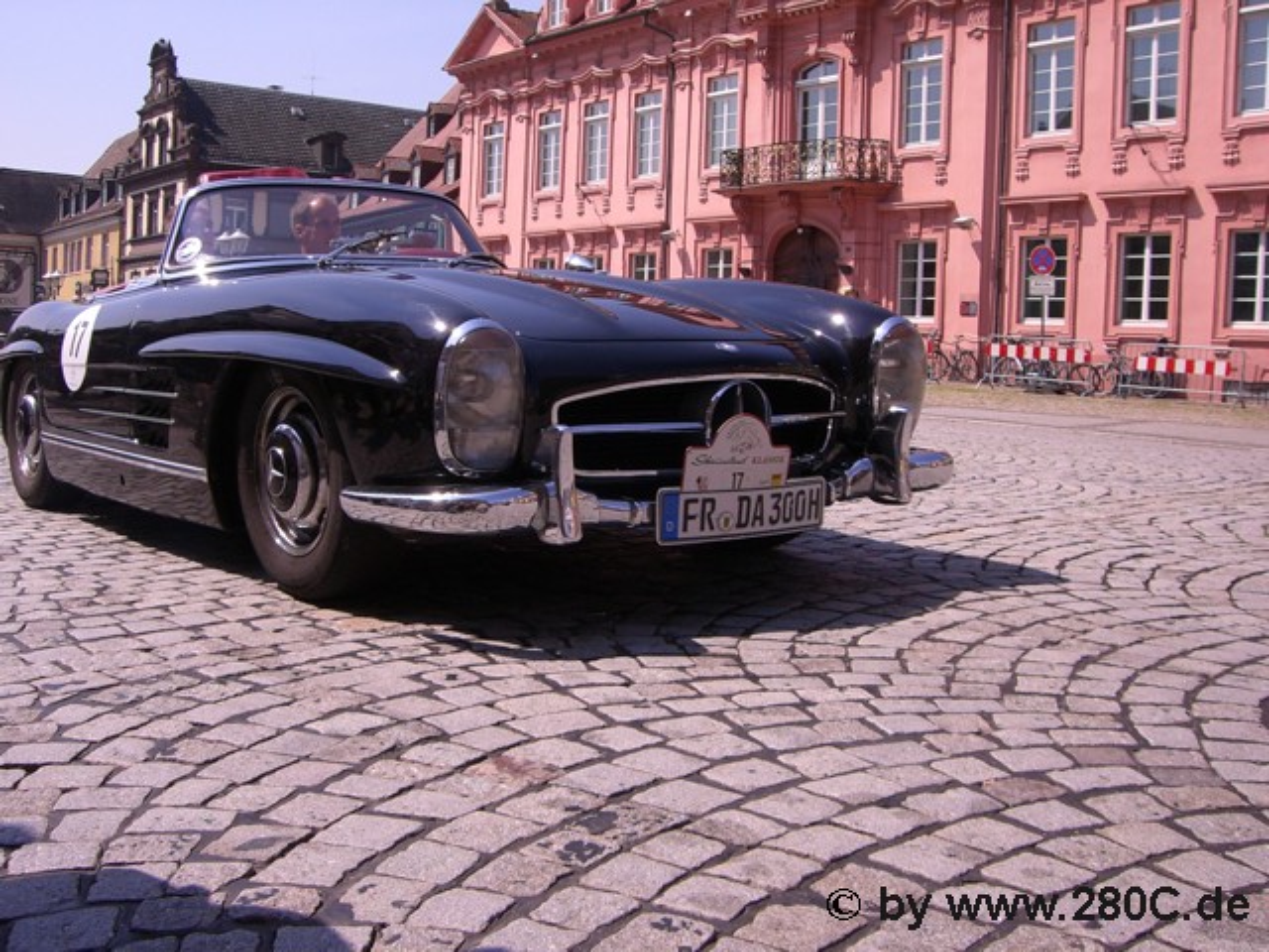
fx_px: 1393
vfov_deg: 37.7
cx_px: 634
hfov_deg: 49.0
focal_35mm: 38
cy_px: 476
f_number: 4.3
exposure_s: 1/800
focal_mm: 6.2
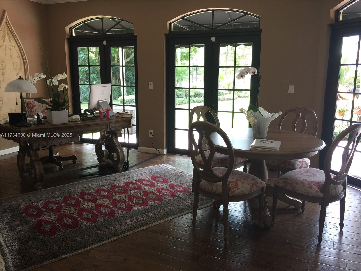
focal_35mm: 29
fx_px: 302
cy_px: 136
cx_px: 180
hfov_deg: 61.7
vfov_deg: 48.2
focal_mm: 4.15
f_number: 2.2
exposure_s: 1/30
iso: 32
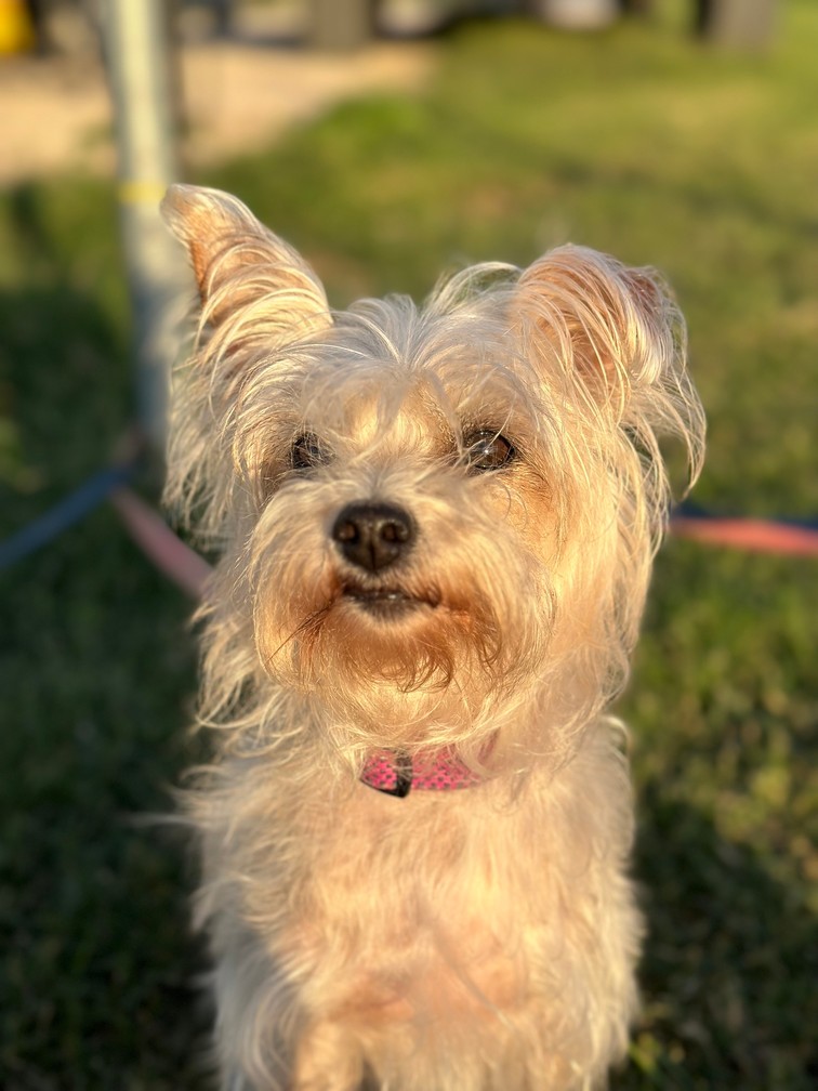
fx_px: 1512
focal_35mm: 48
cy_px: 546
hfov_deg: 30.3
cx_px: 409
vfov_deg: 39.7
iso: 100
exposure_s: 1/3058
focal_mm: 6.86
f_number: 1.78
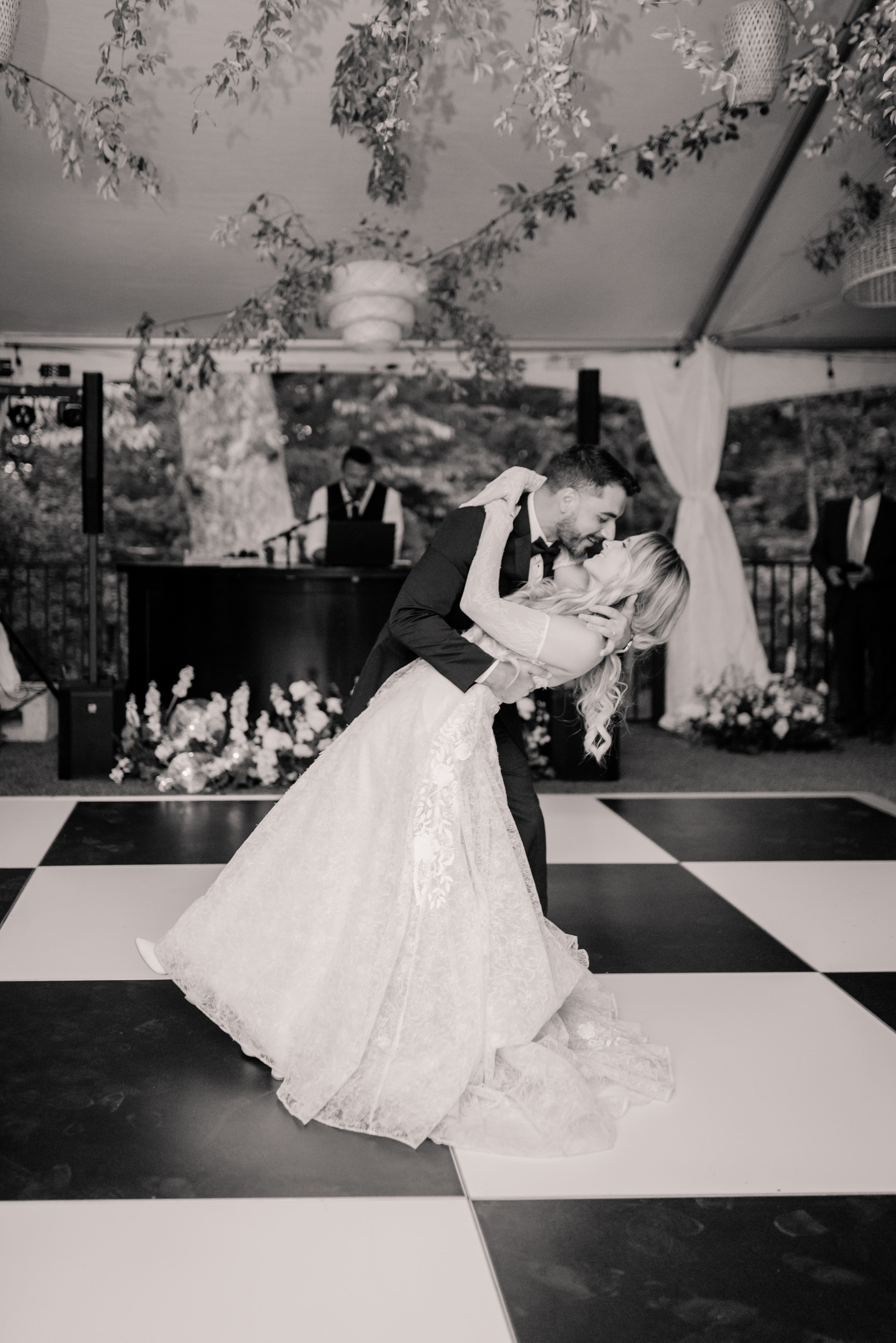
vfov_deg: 54.4
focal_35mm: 35
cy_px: 672
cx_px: 448
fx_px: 1305
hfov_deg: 37.9
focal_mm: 35
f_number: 1.8
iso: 1250
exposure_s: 1/320
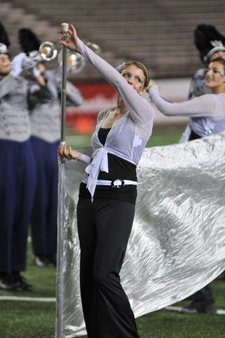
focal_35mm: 300
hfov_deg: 4.6
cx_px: 112
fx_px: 2817
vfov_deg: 6.9
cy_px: 169
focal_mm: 200
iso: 800
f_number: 2.8
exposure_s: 1/250
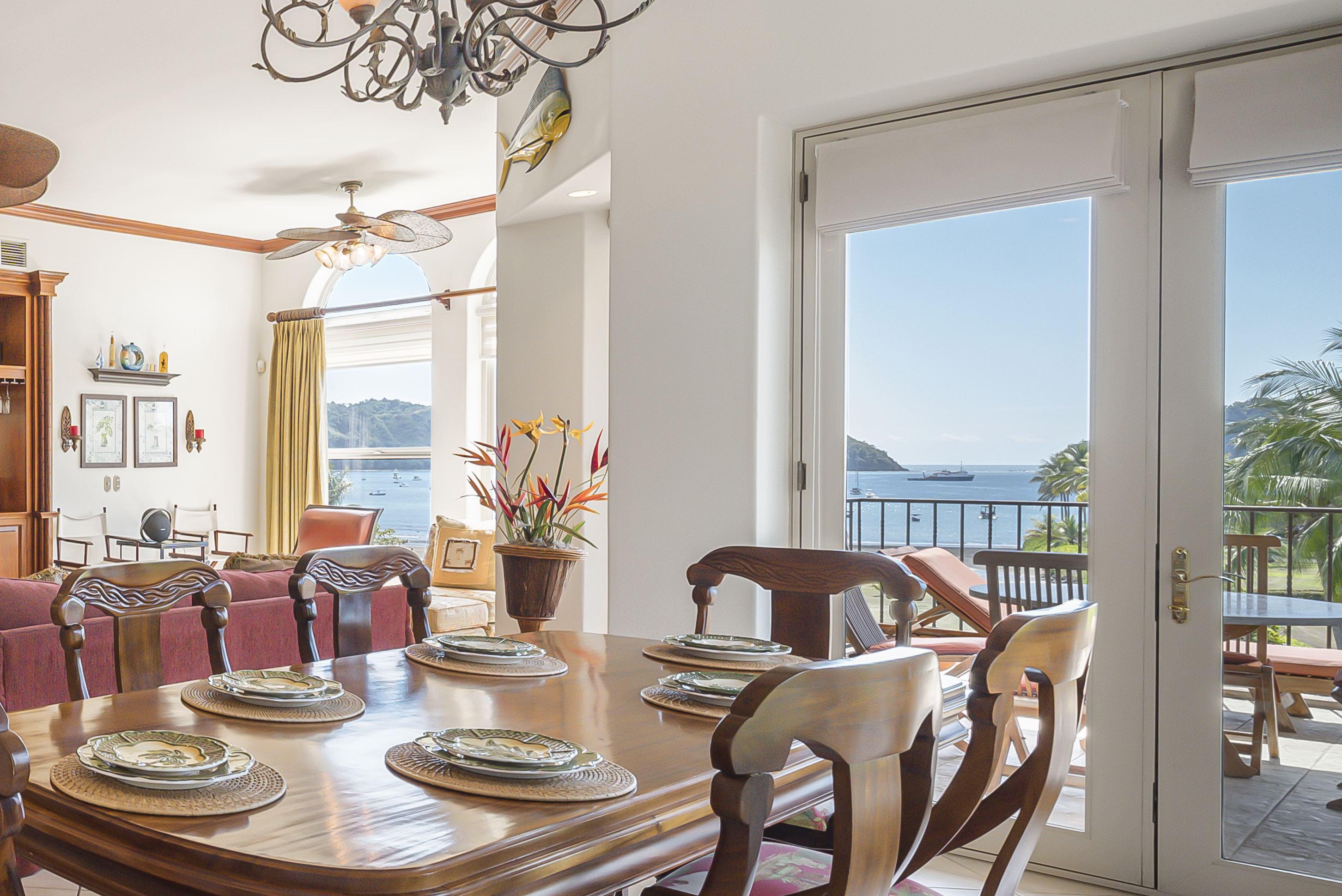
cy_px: 466
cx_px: -26
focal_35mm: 29
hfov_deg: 50.3
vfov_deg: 45.0
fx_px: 1082
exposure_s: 1/25
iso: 640
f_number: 8
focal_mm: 14
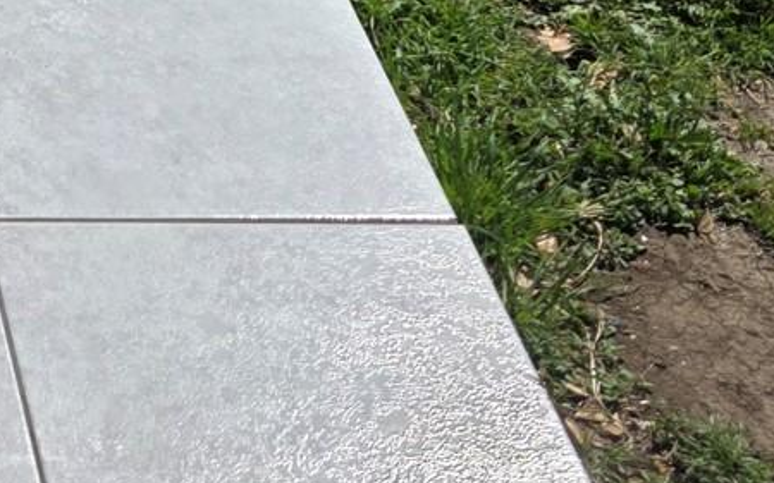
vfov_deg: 9.9
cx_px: -451
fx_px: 2341
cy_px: -773
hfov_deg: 16.7
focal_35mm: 111
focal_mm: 6.3
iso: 80
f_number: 1.7
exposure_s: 1/7944
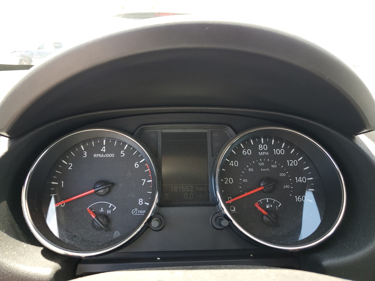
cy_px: 140
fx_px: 282
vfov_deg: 53.1
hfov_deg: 67.3
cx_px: 188
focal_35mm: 26
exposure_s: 1/120
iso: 50
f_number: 1.5
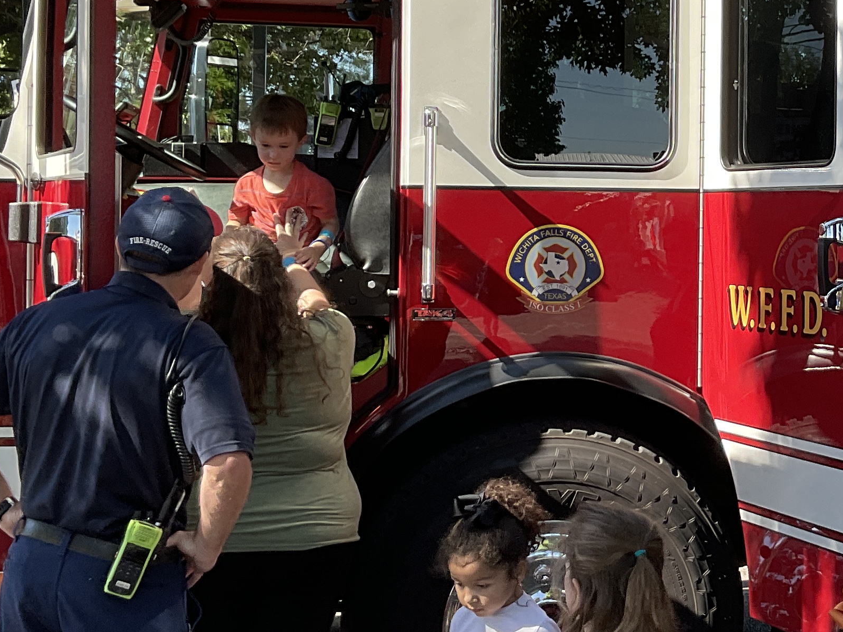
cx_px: 784
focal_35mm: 73
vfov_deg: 20.1
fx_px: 1777
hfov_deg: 25.7
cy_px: 213
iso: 16
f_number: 1.8
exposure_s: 1/348
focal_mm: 3
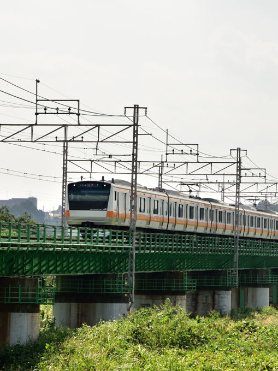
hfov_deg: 8.5
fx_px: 1864
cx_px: 150
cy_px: 185
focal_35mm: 174
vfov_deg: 11.4
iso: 400
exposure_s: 1/800
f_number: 8
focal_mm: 80
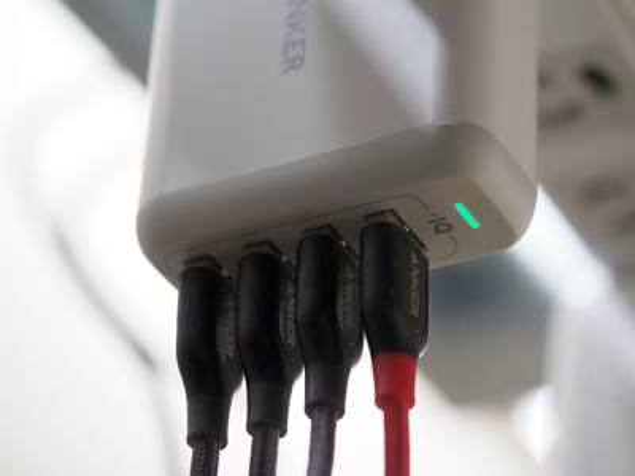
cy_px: 238
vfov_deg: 12.3
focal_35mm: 120
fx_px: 2201
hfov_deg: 16.4
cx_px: 318
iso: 6400
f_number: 2.8
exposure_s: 1/100
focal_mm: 60
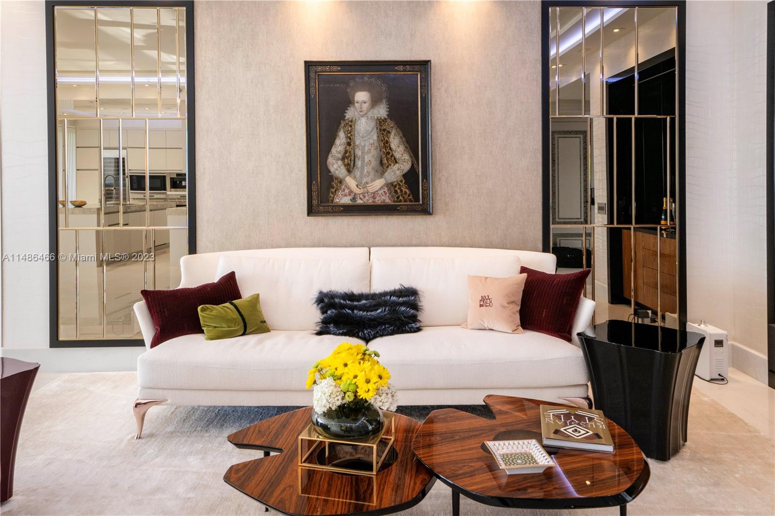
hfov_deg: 93.3
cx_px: 388
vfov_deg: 70.4
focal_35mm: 17
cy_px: 258
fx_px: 366
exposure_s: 1/13
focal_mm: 17
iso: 250
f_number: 11
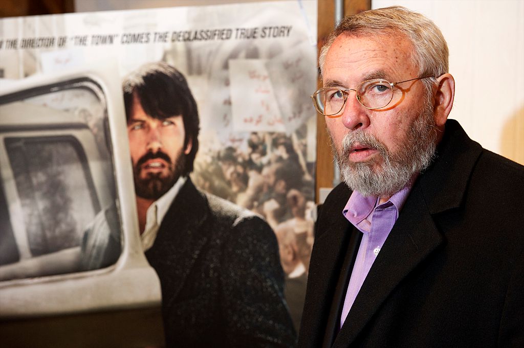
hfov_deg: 33.4
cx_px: 262
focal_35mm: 60
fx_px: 873
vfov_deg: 22.6
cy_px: 174
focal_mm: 60
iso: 3200
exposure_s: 1/250
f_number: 5.6
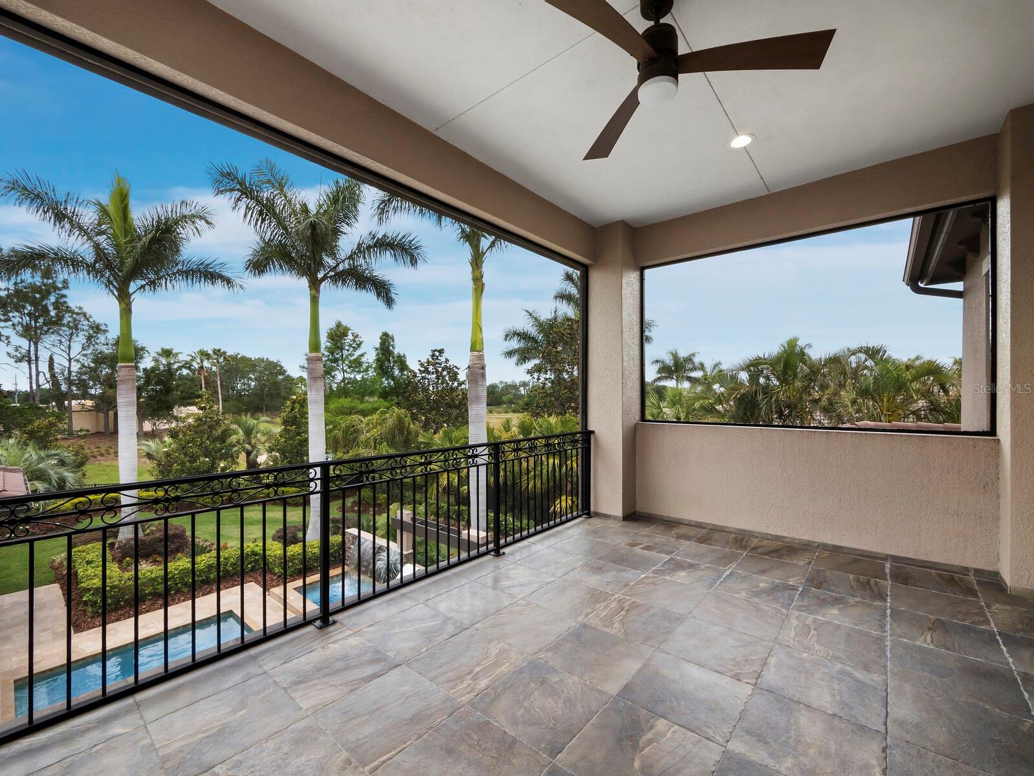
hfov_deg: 102.0
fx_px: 418
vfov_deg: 85.7
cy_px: 388
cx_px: 517
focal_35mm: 14
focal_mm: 7
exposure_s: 1/30
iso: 400
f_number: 11
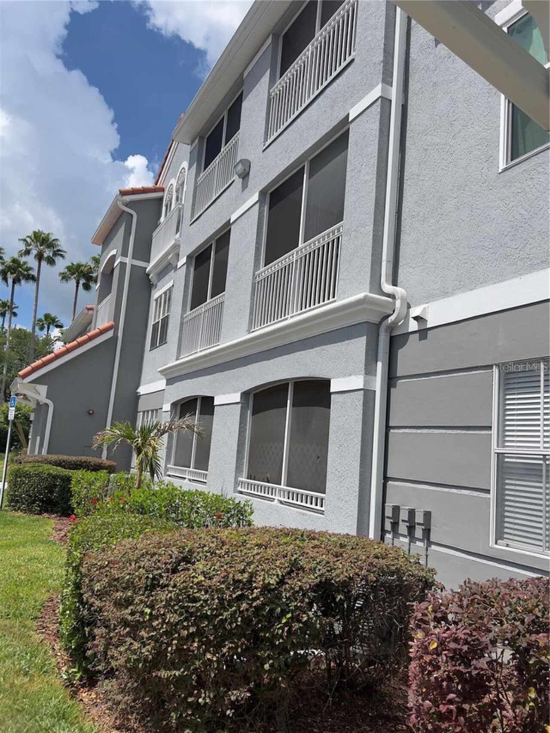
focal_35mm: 26
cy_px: 366
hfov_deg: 53.1
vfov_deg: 67.3
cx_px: 275
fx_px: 551
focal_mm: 5.7
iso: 50
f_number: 1.5
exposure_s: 1/6579
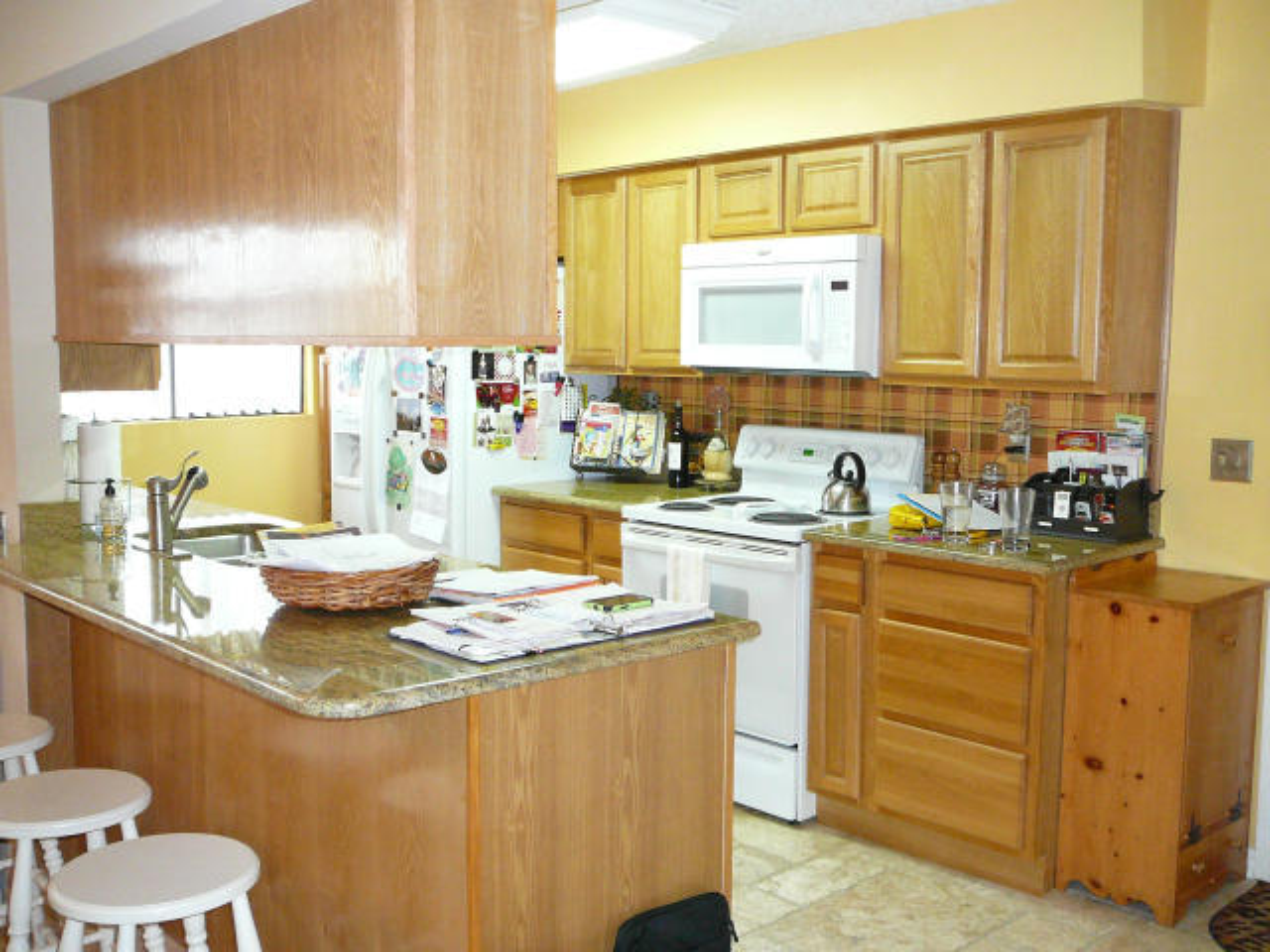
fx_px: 1284
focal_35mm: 35
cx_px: 635
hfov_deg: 52.6
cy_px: 476
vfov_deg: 40.7
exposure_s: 1/30
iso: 320
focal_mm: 5.2
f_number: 2.8
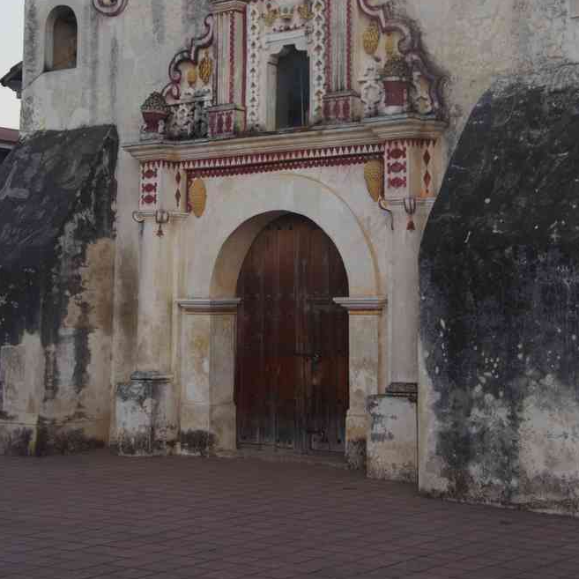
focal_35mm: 75
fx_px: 1424
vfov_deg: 22.8
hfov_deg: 23.0
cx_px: 291
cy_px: 163
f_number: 7.1
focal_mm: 38.8
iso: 800
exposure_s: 1/60
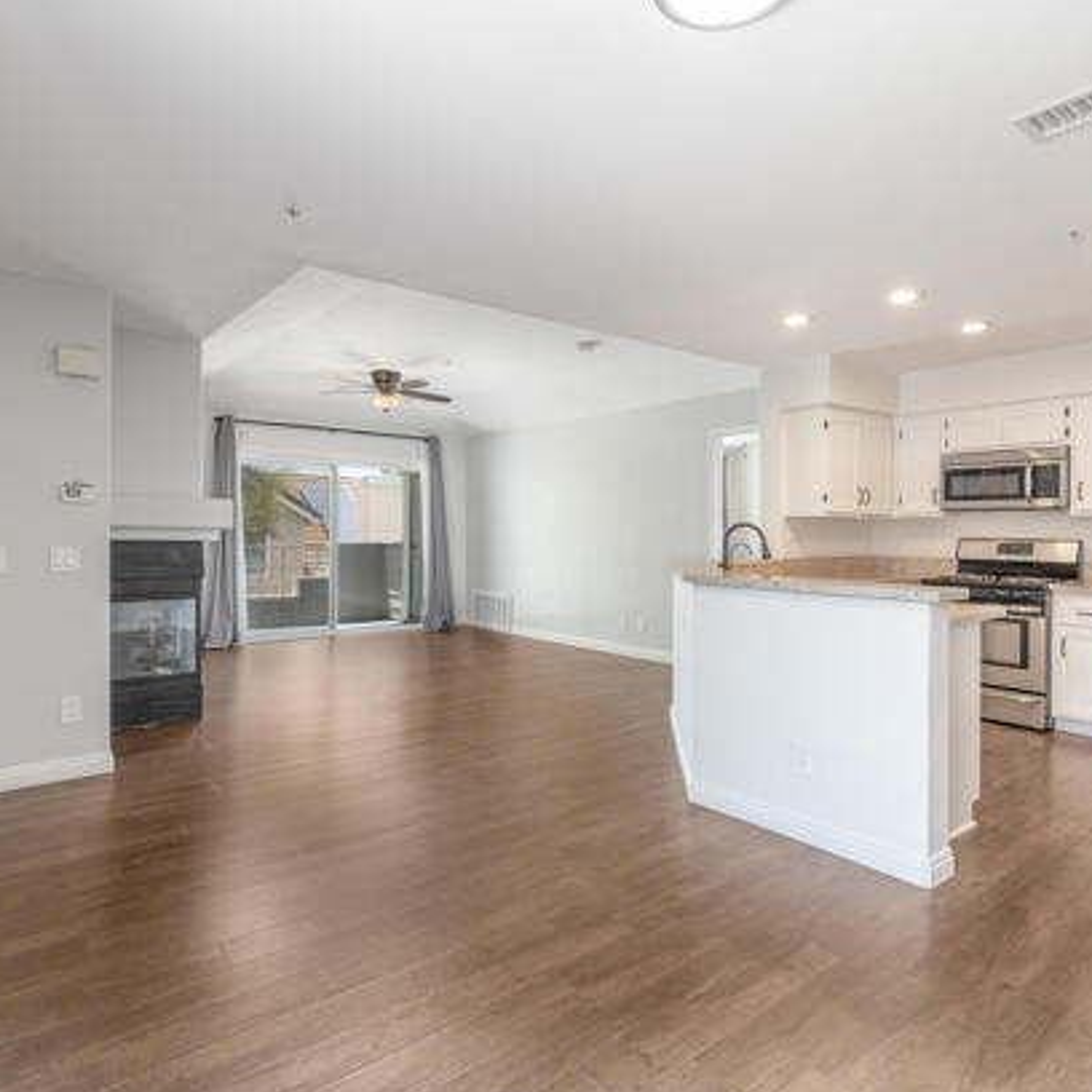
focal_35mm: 20
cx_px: 533
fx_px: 714
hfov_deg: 74.8
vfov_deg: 74.8
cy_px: 539
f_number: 8
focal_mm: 15
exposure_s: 1/200
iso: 200
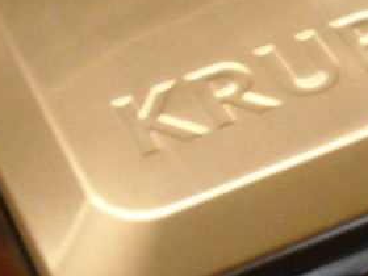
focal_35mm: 125
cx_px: 260
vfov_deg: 11.9
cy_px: 139
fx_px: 1329
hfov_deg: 15.7
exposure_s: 1/12
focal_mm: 5.7
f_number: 2.8
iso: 400
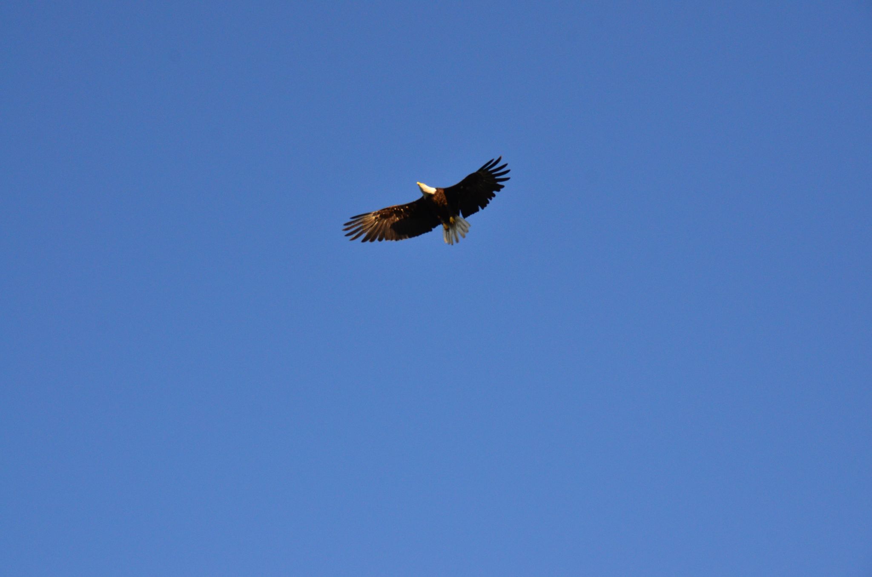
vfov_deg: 7.9
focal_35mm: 174
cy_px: 288
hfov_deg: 11.8
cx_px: 436
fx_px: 4205
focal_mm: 116
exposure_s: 1/1000
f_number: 8
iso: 1000
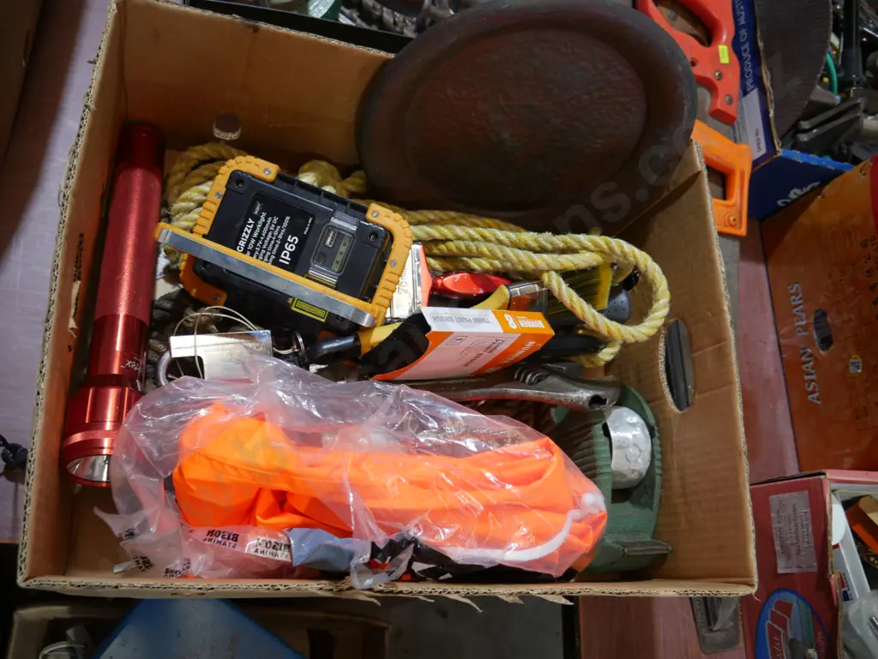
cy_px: 330
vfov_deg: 49.8
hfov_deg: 63.4
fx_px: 711
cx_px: 439
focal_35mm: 28
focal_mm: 14
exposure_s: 1/60
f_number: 3.5
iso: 200
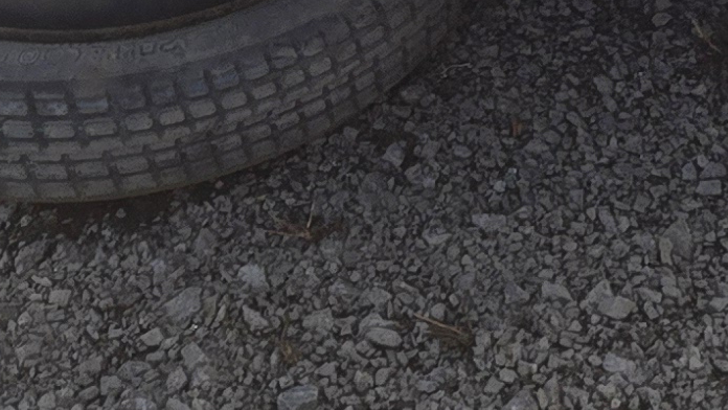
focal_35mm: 144
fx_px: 2781
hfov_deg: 14.4
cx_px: 905
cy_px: -980
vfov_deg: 7.1
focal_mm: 5.4
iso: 25
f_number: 1.8
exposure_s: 1/1189
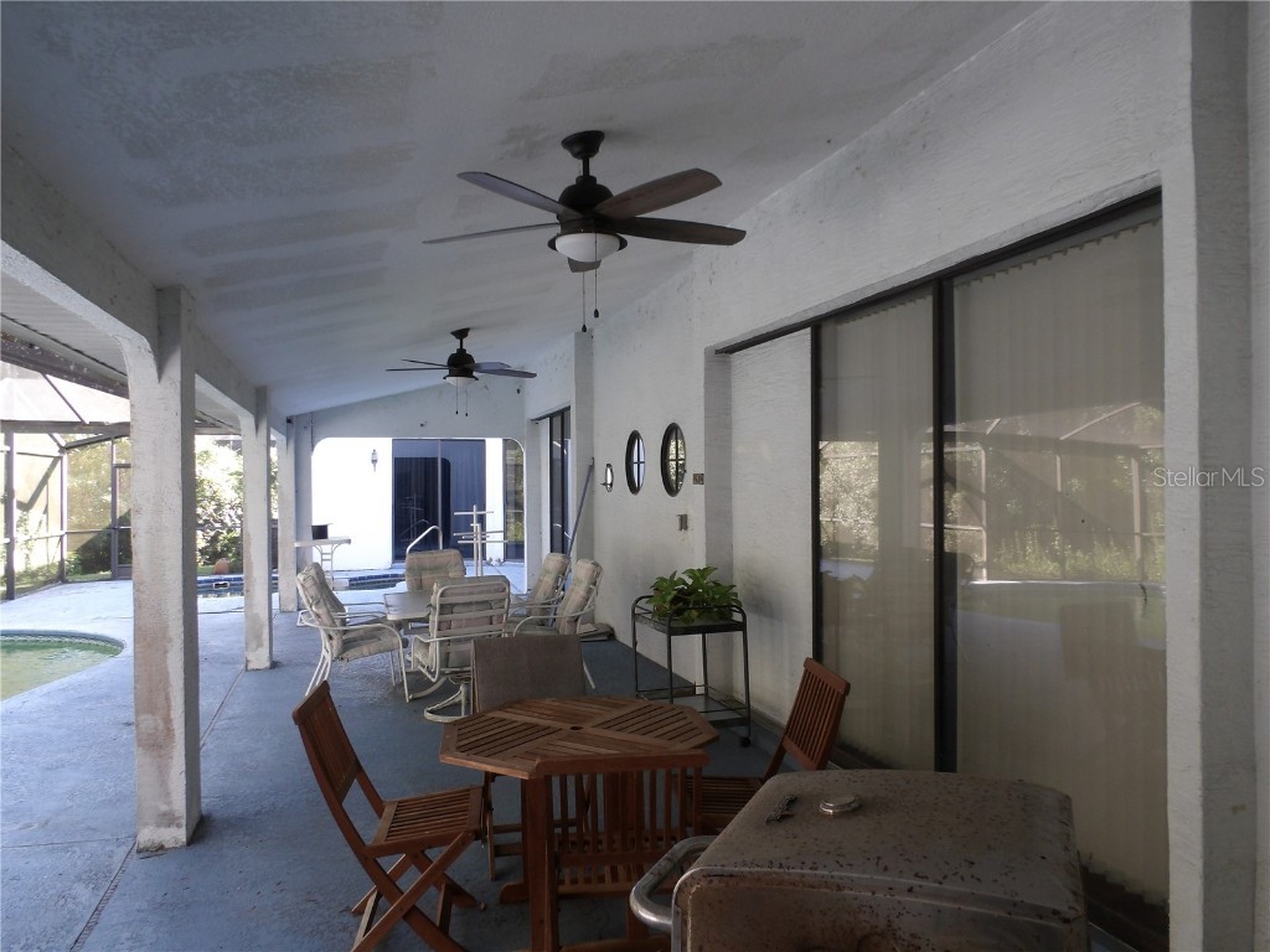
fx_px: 844
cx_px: 635
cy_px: 476
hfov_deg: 73.9
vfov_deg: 58.9
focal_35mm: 23
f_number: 4.1
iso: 132
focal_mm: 4.2
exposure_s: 1/30
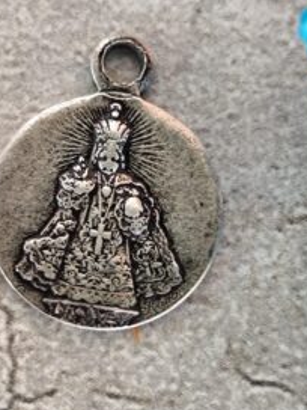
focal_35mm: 137
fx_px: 1620
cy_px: 202
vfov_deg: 14.4
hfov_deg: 10.8
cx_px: 143
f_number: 1.65
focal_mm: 6.19
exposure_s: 1/25
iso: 400
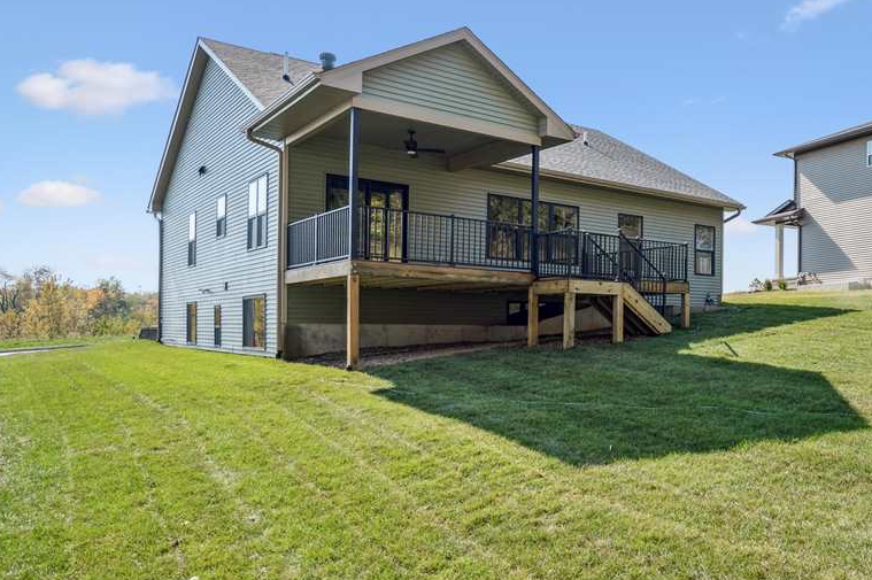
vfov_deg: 46.6
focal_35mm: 27
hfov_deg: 61.2
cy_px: 164
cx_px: 711
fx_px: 654
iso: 640
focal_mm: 16
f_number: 8
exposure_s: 1/1600
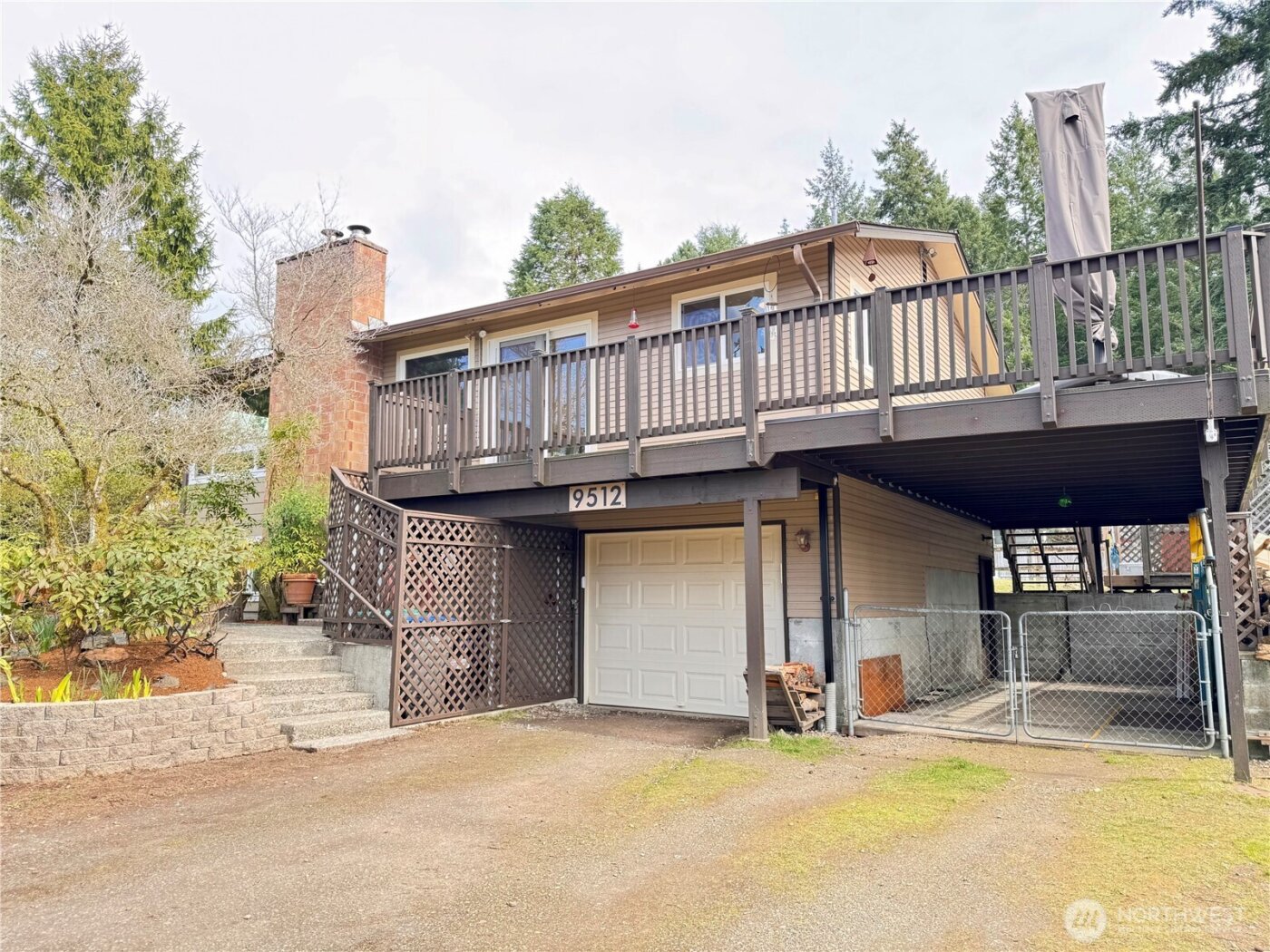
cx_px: 635
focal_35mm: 24
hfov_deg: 71.6
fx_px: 881
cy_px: 476
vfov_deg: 56.8
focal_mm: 6.76
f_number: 1.78
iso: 80
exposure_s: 1/220
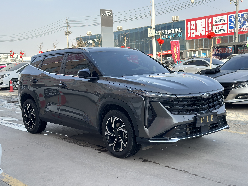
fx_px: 344
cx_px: 124
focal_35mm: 48
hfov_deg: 39.7
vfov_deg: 30.3
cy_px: 93
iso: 100
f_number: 1.78
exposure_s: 1/2252
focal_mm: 6.86
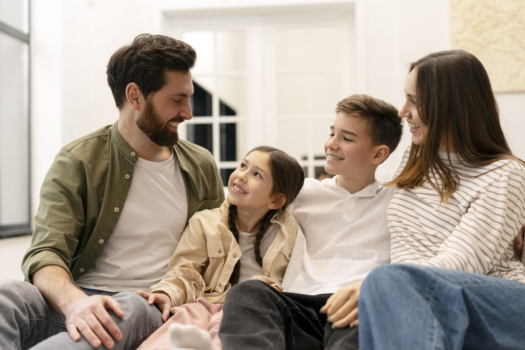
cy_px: 175
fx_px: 729
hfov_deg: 39.6
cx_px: 262
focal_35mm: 50
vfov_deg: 27.0
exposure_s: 1/200
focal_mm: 50
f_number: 2.5
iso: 640
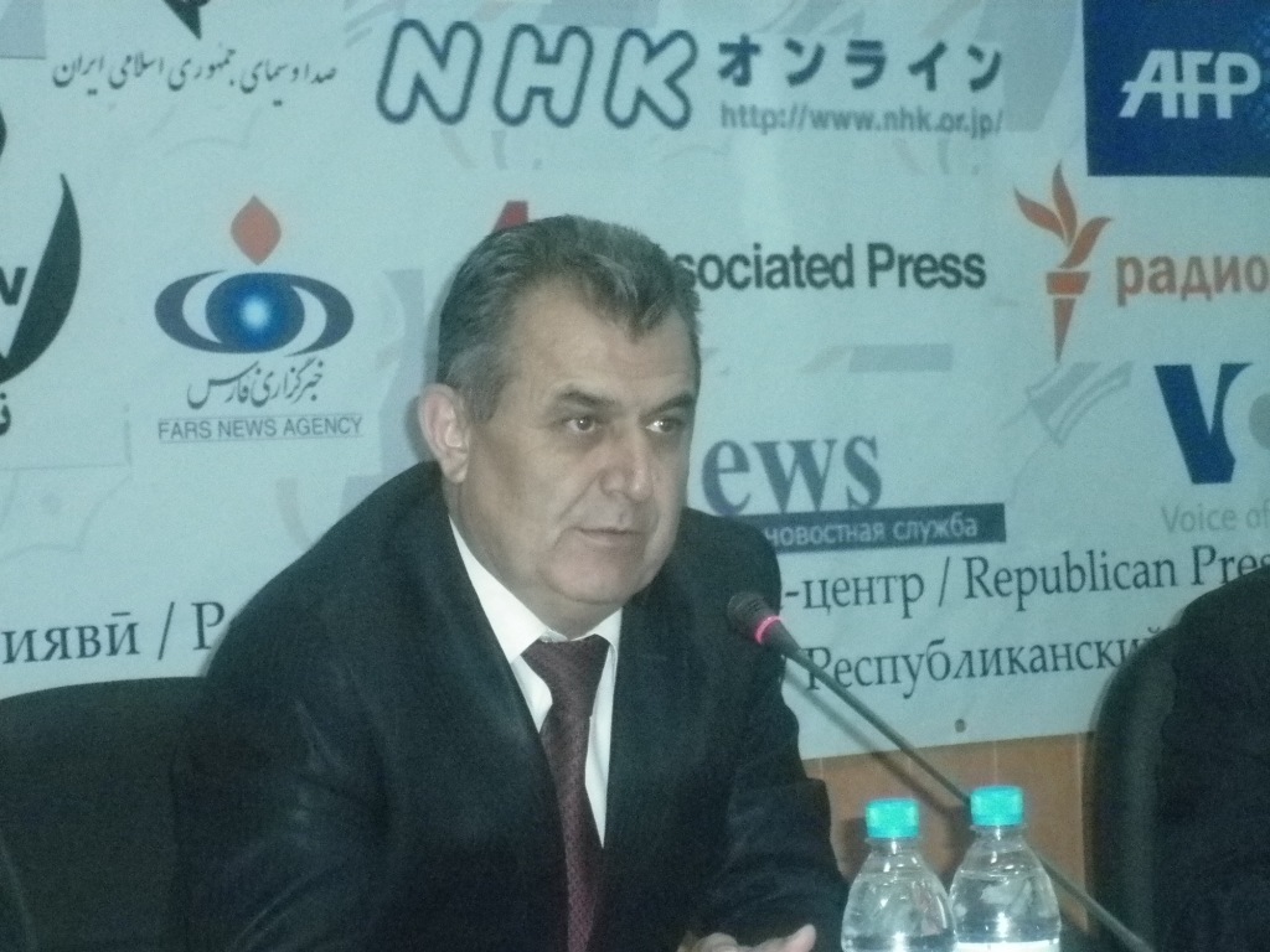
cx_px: 635
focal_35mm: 112
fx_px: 4109
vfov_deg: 13.2
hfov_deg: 17.6
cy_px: 476
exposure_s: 1/125
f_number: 6.2
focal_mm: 20
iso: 1600
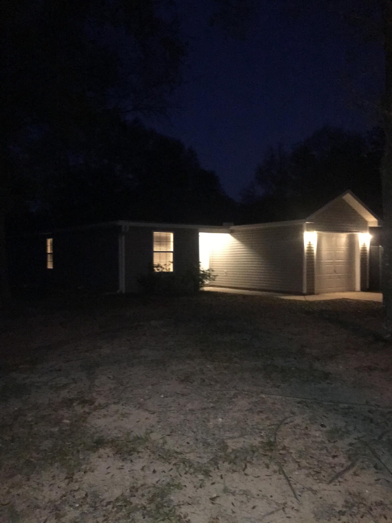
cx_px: 196
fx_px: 438
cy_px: 262
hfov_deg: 48.2
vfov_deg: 61.7
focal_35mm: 29
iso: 800
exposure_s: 1/16
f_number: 2.2
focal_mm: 4.15
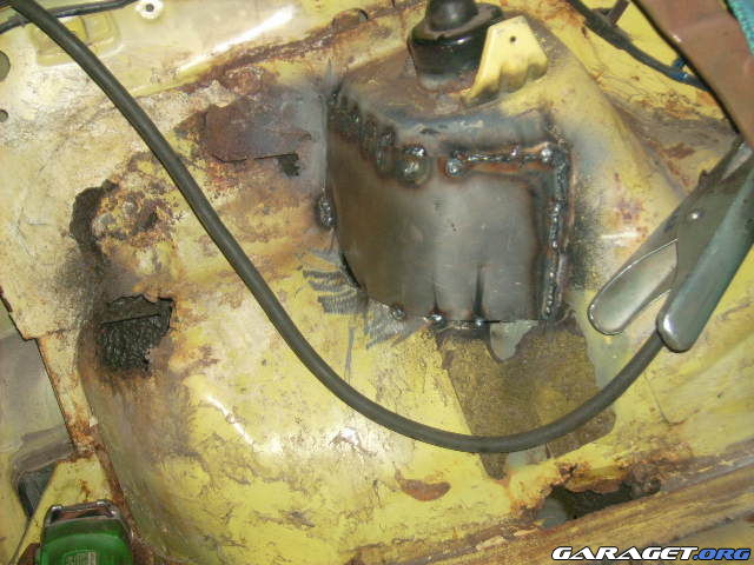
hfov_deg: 30.3
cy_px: 282
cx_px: 377
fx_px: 1394
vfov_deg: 22.9
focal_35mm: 64
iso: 100
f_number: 3.7
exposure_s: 1/60
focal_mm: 10.75
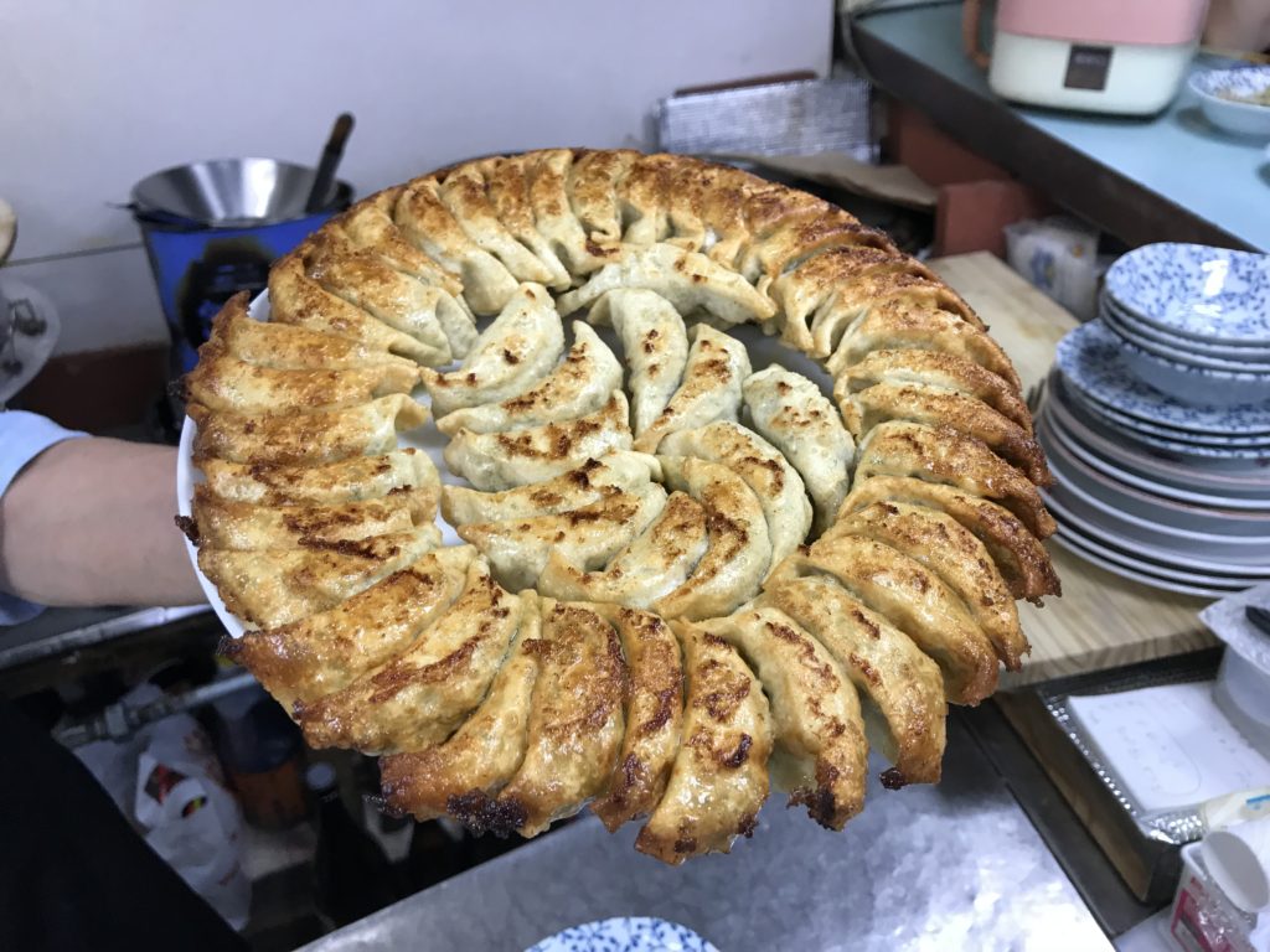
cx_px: 635
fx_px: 1027
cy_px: 476
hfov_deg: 63.4
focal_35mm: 28
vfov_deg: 49.7
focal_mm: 3.99
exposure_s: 1/30
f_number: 1.8
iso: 32
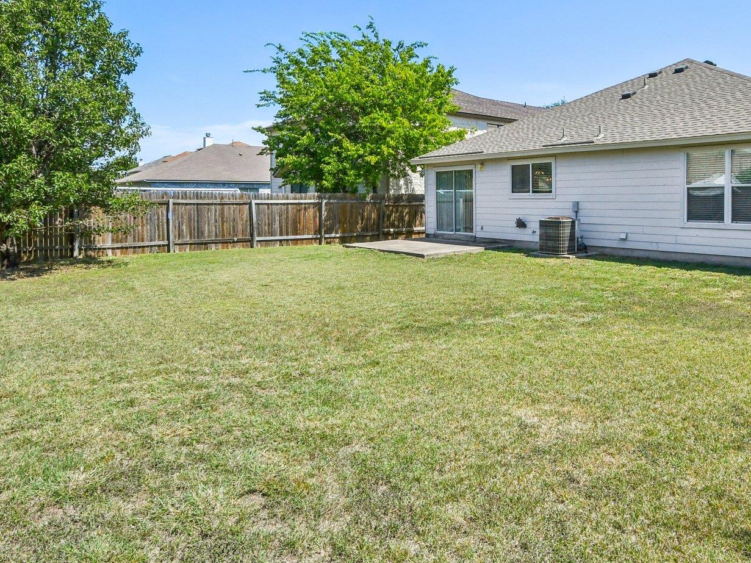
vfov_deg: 55.5
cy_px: 183
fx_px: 521
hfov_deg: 70.2
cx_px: 478
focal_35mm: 24
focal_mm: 10
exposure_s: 1/1250
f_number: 8
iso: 400
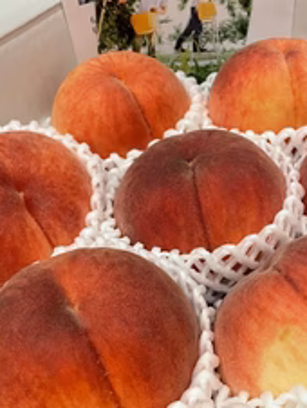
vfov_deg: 41.1
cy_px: 231
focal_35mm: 46
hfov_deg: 31.4
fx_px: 543
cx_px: 195
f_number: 1.6
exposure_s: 1/50
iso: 125
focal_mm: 4.2
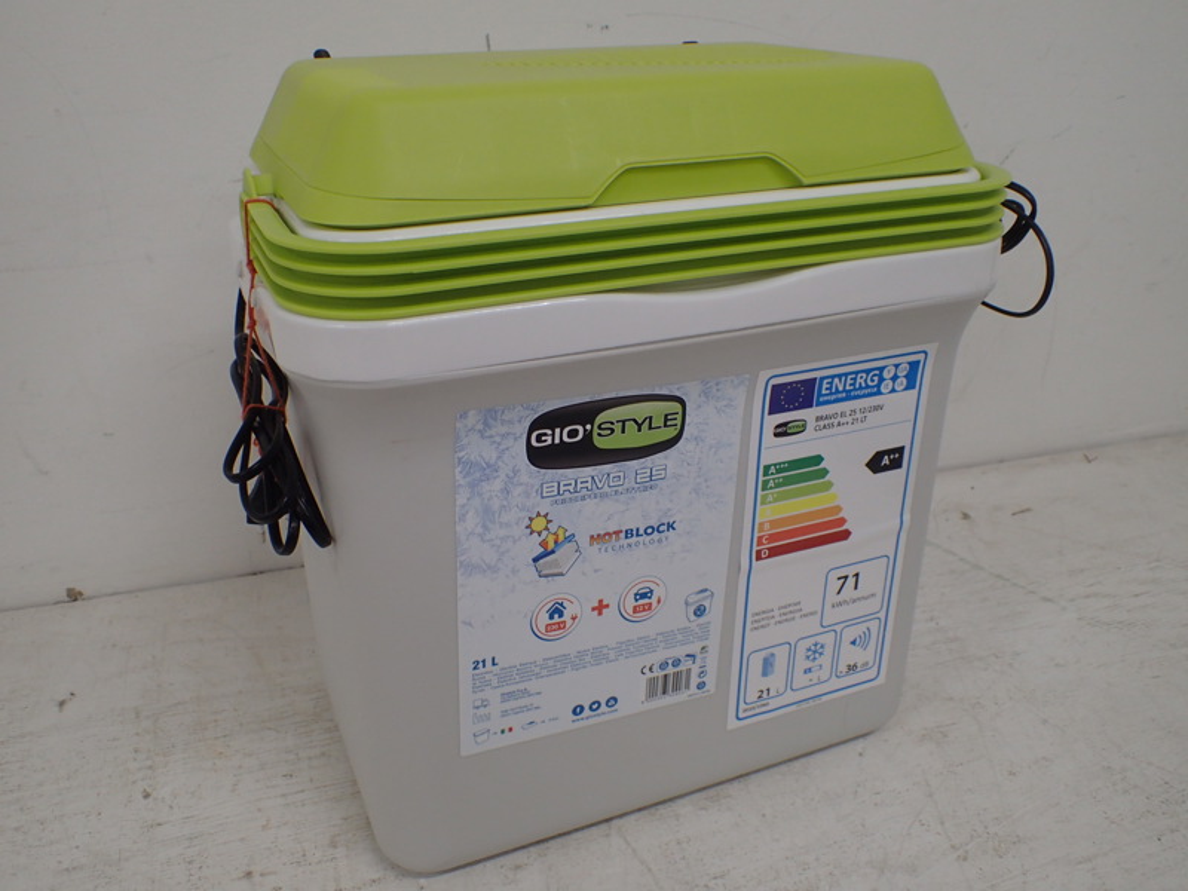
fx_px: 1030
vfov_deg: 46.8
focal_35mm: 30
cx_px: 594
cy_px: 446
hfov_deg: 60.0
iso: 200
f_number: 2.3
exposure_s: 1/125
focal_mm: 5.5
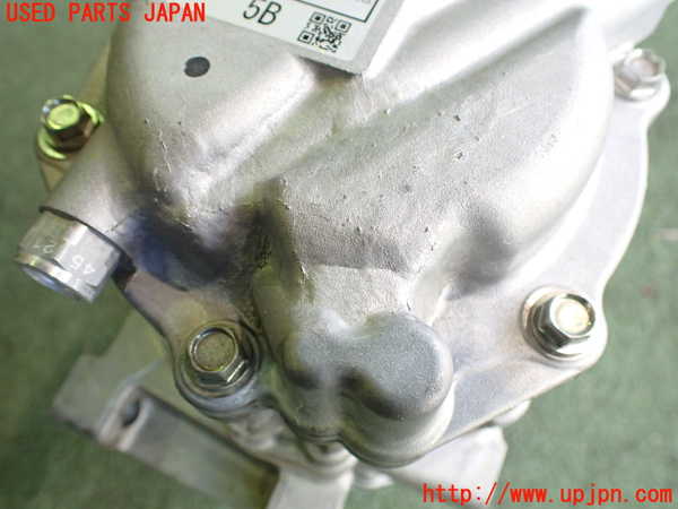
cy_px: 254
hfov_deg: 60.0
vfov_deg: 46.8
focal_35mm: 30
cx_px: 339
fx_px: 588
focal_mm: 5.4
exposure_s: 1/125
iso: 500
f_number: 2.3
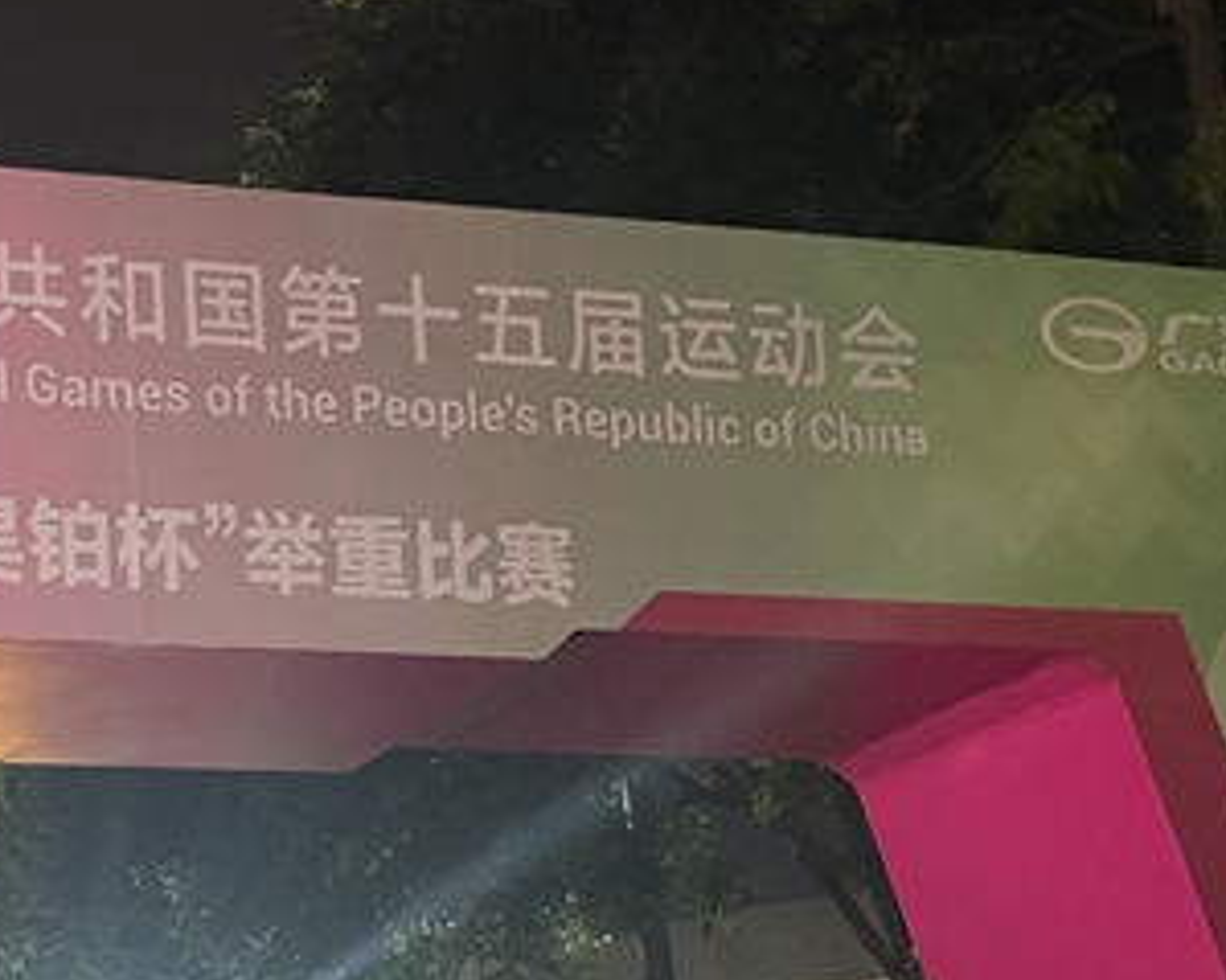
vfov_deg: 20.8
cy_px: 1206
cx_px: -258
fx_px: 2467
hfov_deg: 25.1
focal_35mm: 68
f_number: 1.6
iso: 500
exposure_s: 1/25
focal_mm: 4.2
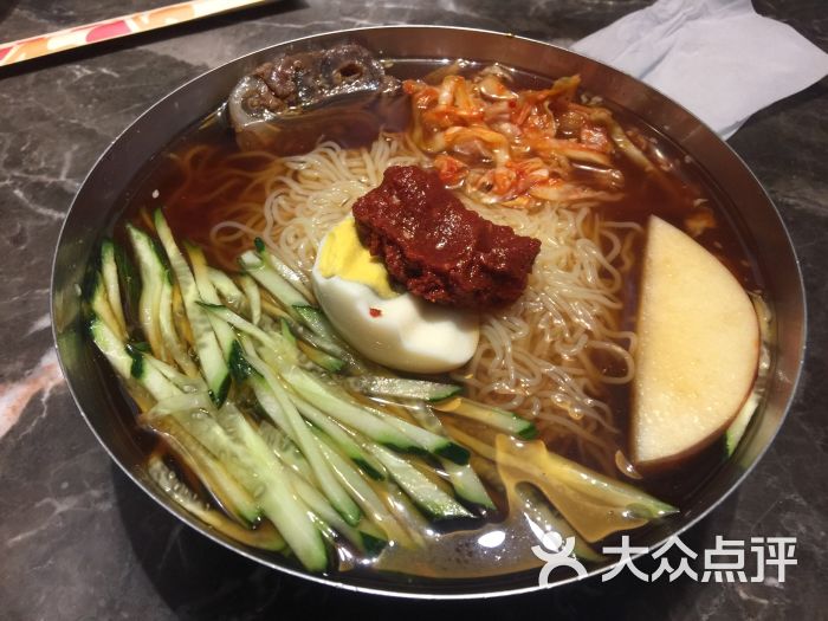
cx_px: 414
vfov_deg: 48.2
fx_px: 694
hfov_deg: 61.7
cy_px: 310
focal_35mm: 29
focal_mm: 4.15
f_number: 2.2
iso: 64
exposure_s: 1/17
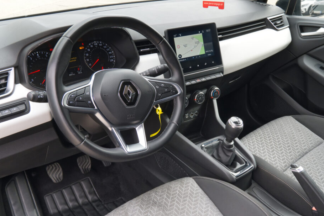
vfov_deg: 36.9
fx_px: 324
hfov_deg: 53.1
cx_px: 170
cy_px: 110
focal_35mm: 36
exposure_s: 1/125
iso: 2000
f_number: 9
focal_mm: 21.5
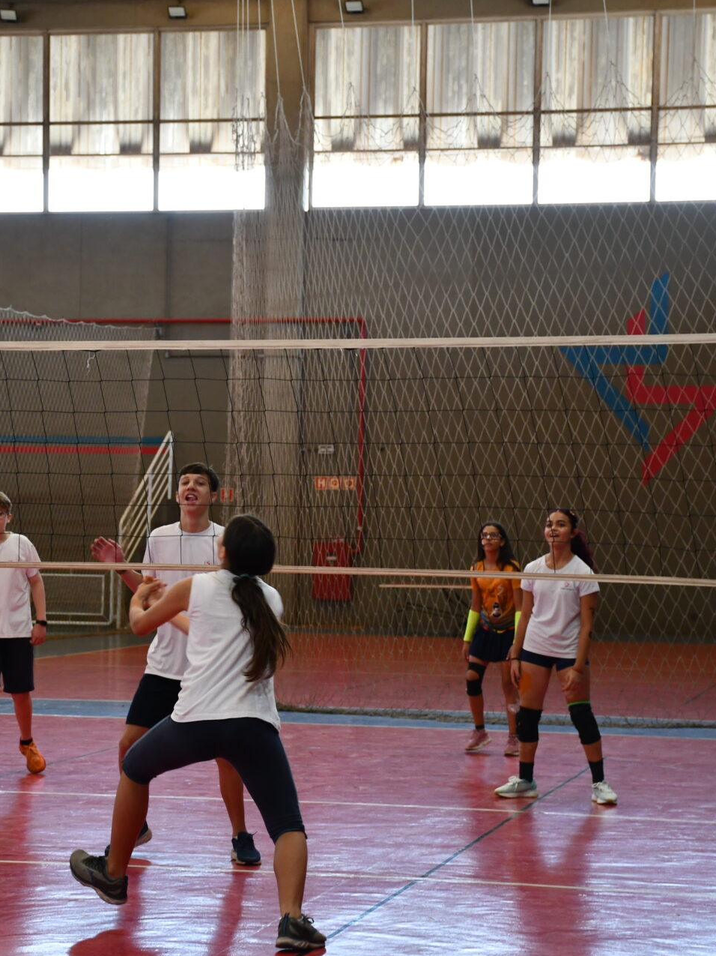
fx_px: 2676
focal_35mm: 97
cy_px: 478
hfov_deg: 15.2
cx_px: 261
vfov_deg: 20.2
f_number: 4.5
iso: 900
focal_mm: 45
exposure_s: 1/125
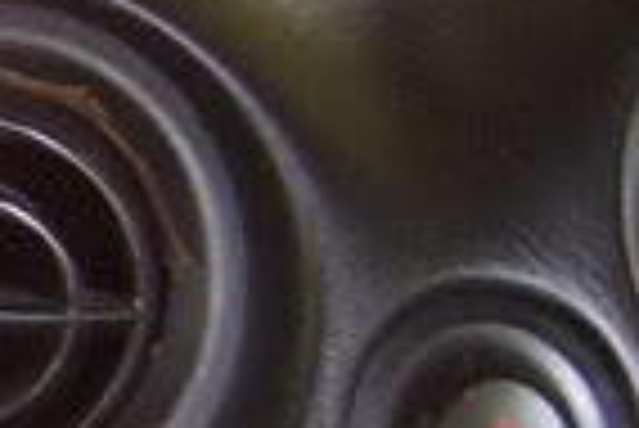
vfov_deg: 5.1
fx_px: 4797
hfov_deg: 7.1
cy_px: 185
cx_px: -976
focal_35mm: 270
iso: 160
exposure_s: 1/8
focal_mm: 6
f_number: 2.7
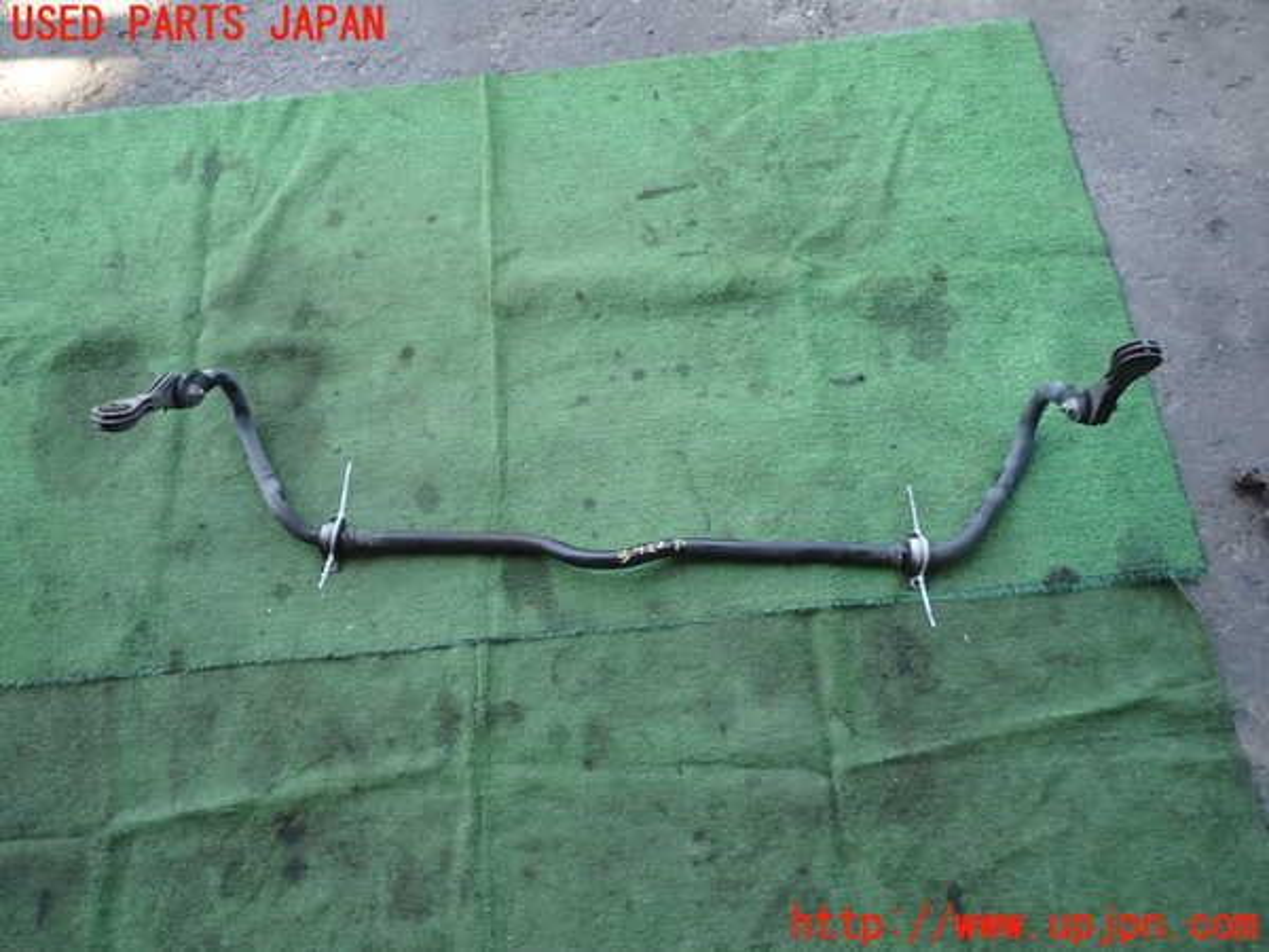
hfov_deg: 69.4
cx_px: 634
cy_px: 476
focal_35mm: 25
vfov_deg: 54.9
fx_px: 916
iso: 100
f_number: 2
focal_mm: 4.5
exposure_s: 1/160
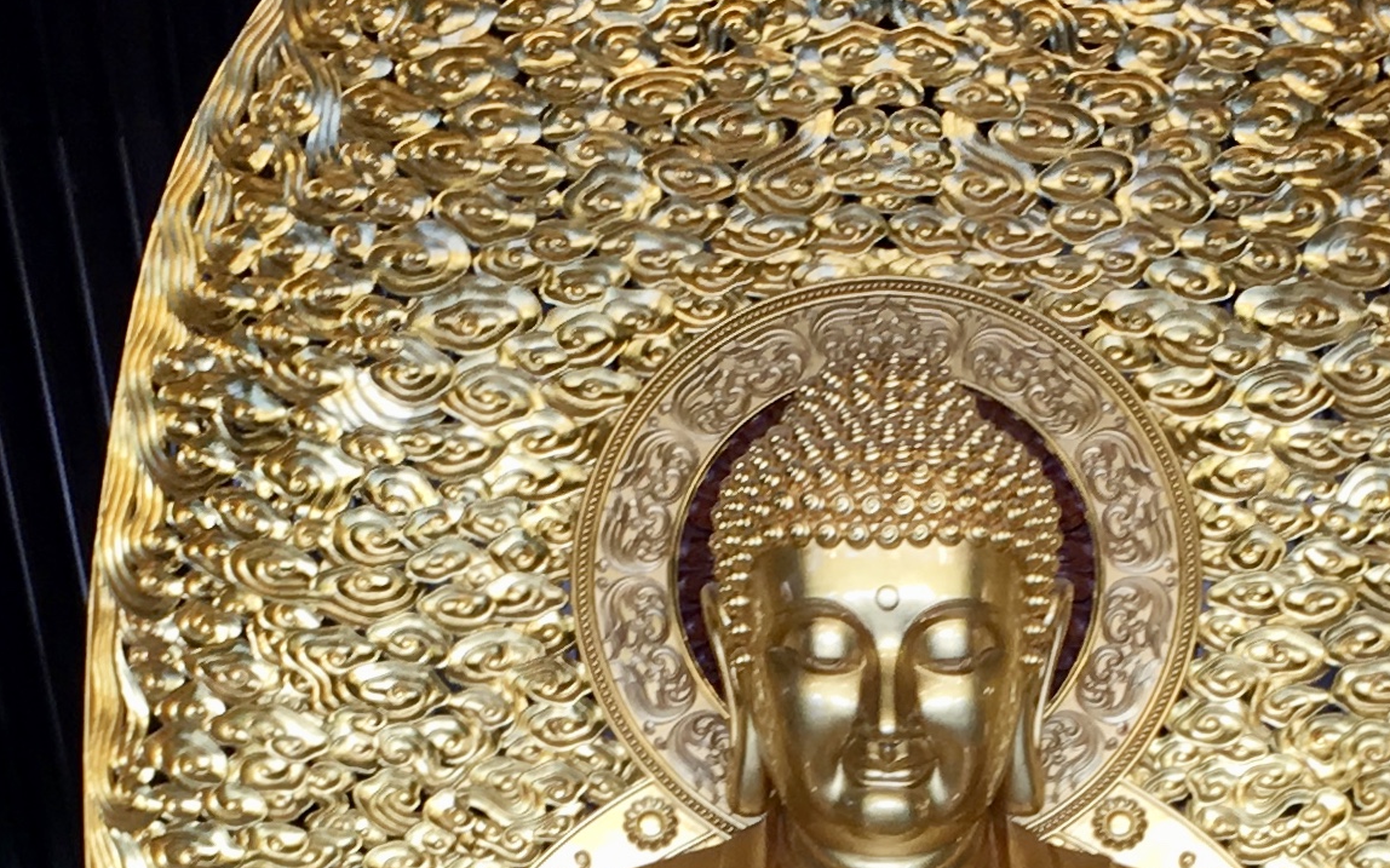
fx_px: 4053
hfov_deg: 19.4
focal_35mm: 107
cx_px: 905
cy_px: 1014
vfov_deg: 12.0
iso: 32
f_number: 2.2
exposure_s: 1/50
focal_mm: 4.15
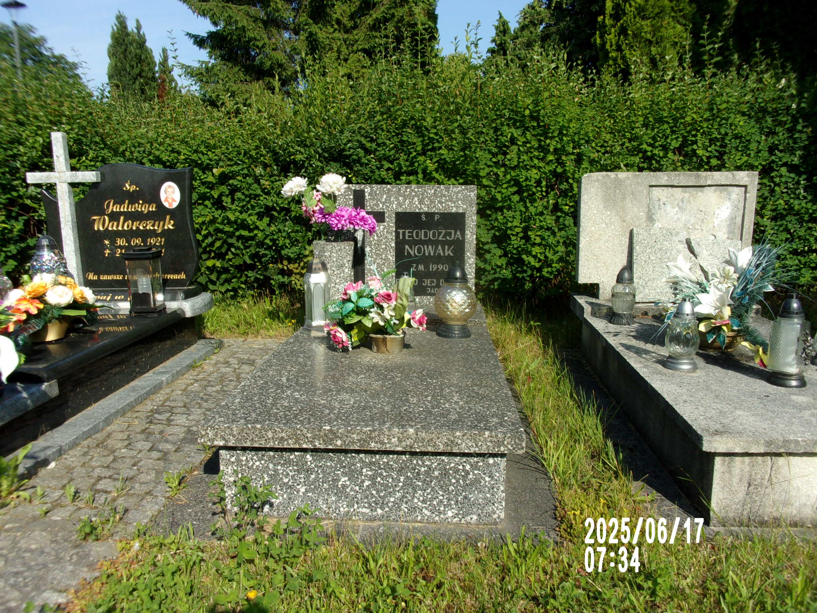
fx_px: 661
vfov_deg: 49.7
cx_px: 408
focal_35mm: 28
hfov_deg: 63.4
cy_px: 306
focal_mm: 5.1
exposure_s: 1/75
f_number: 10.8
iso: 80
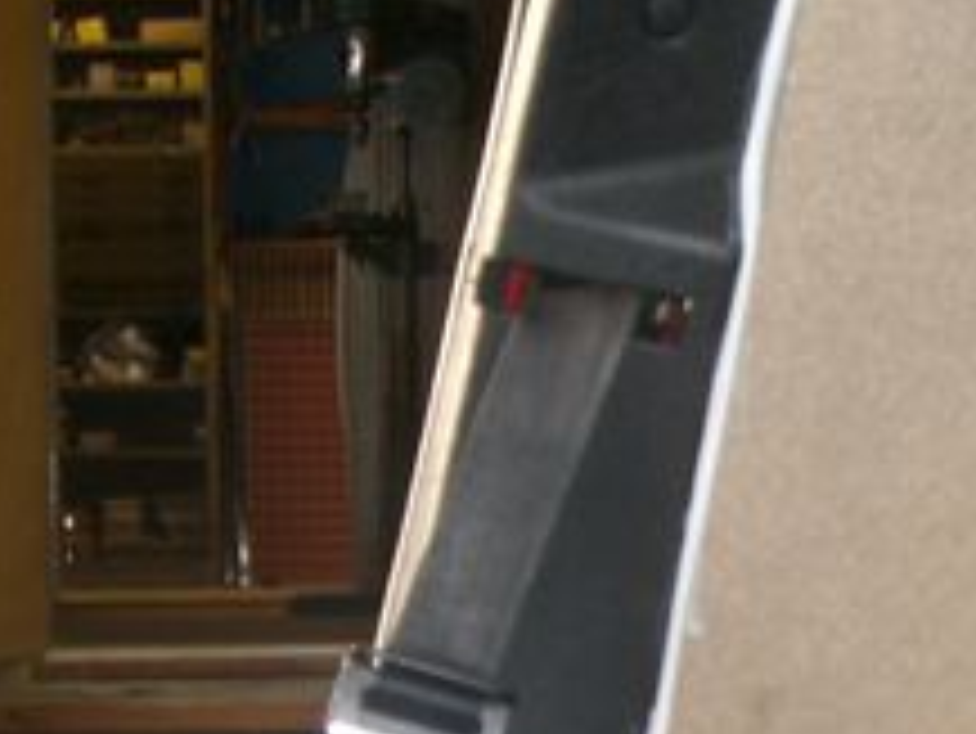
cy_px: 932
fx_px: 3160
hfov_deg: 17.3
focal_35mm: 112
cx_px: 909
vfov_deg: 12.8
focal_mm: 6.2
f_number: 2.7
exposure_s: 1/60
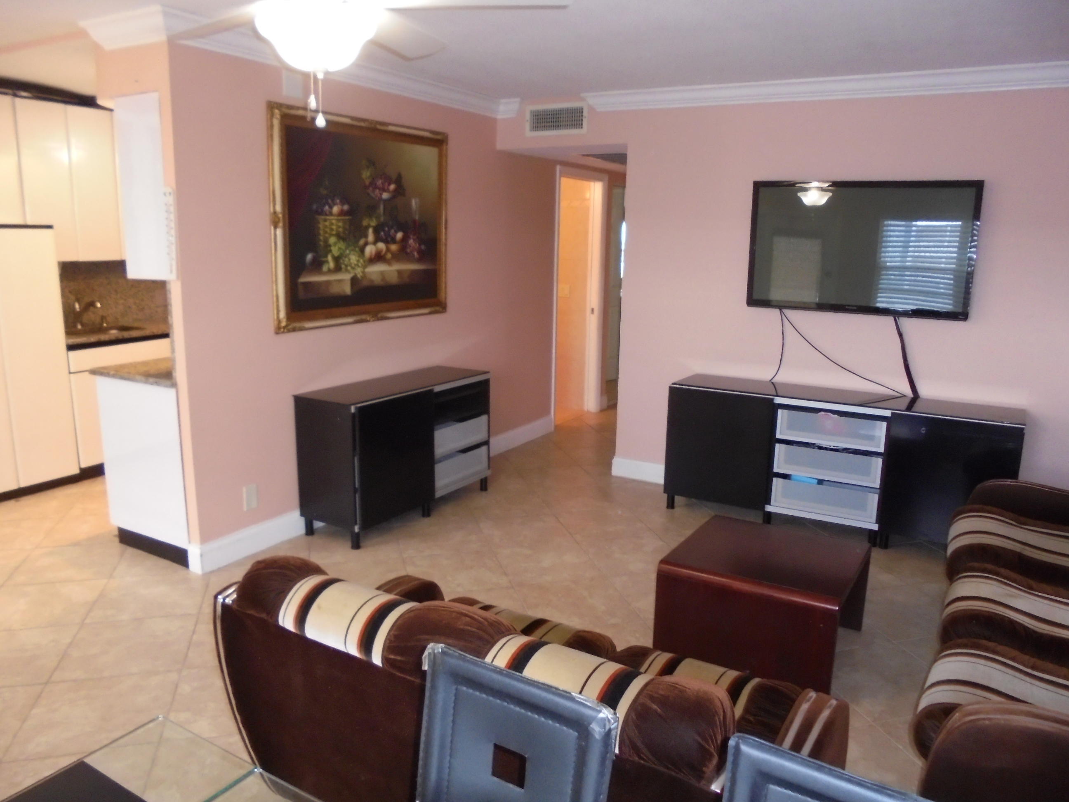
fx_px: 803
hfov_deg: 67.3
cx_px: 534
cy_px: 401
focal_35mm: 26
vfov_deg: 53.1
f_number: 3.5
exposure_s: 1/30
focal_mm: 4.6
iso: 400
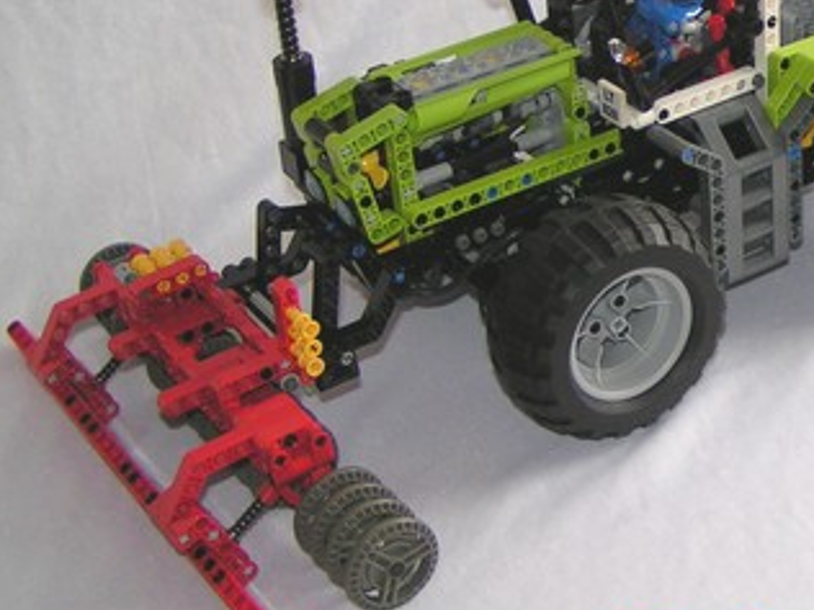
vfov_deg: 18.9
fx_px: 1811
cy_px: 103
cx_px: 775
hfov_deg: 24.4
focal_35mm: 77
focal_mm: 5.8
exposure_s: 1/40
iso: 80
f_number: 2.8
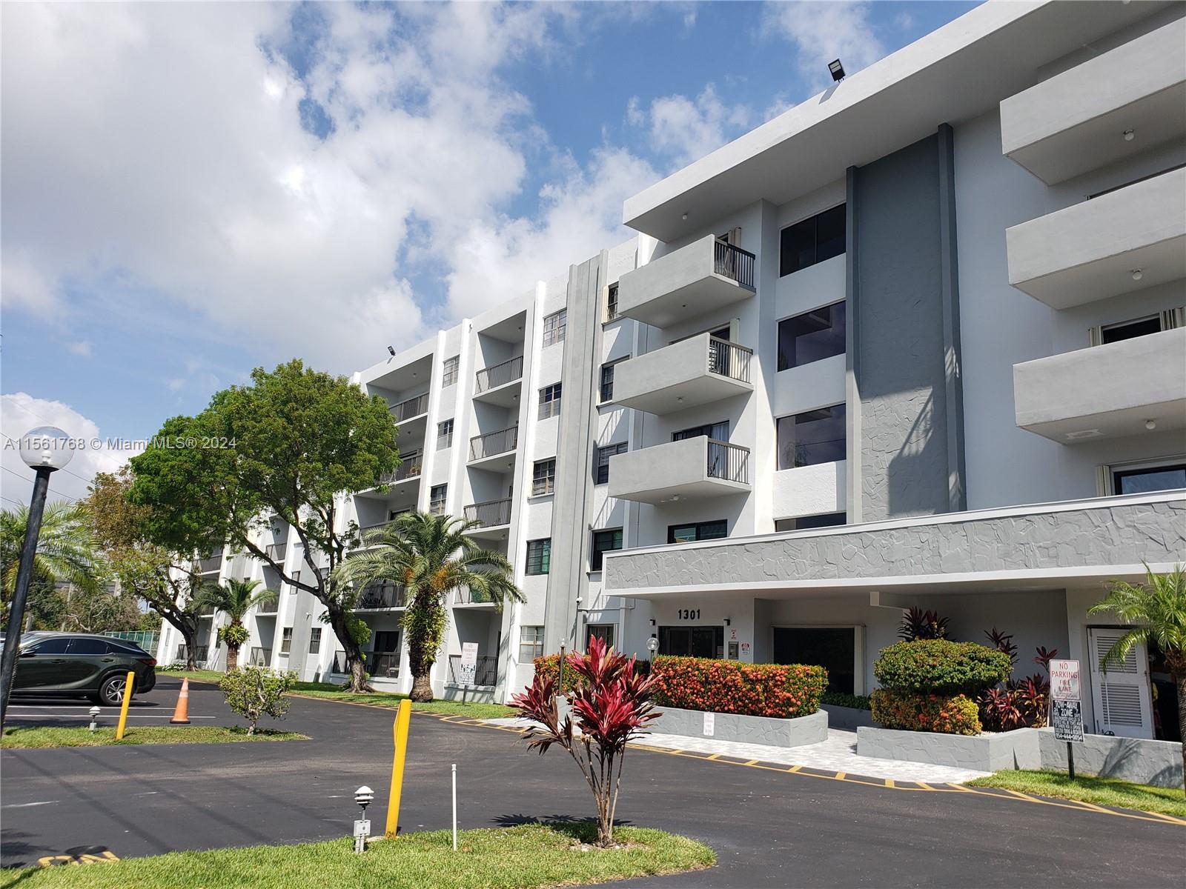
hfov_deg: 67.3
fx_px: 891
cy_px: 444
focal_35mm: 26
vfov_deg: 53.1
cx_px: 593
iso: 50
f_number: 2.4
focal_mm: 4.3
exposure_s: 1/1517
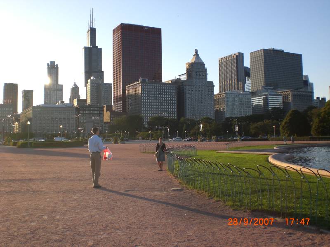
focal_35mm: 38
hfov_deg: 49.0
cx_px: 165
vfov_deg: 37.7
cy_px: 124
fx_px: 362
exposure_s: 1/250
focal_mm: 6.3
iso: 50
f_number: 4.4
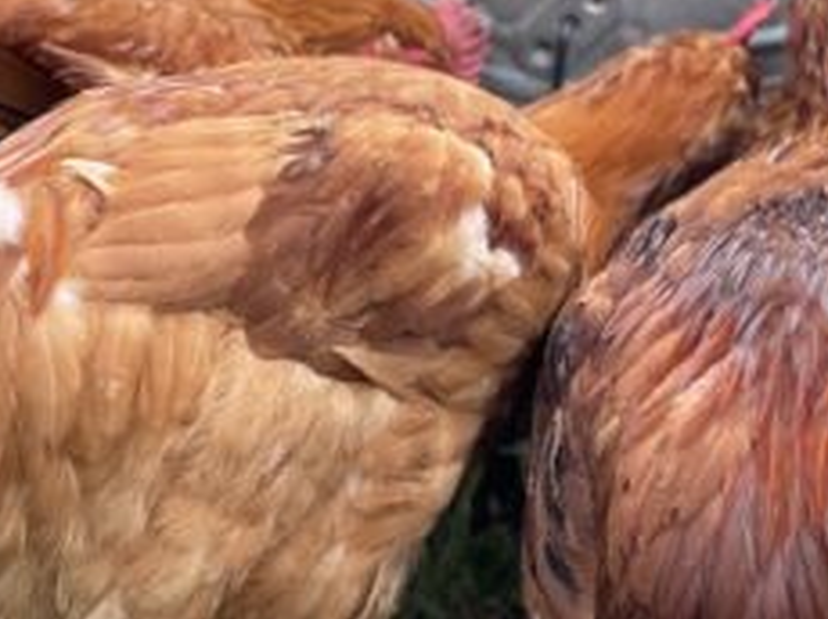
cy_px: 162
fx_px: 4158
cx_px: 479
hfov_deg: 11.4
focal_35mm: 174
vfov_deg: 8.5
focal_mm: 6
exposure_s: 1/122
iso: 25
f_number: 2
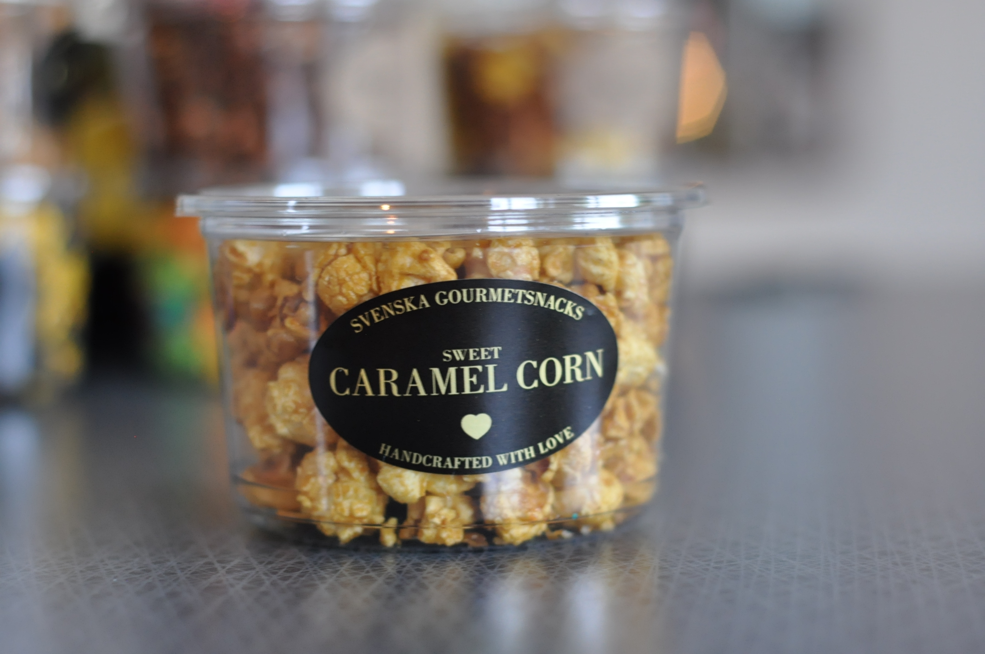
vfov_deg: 18.1
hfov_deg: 27.0
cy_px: 327
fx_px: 2050
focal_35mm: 75
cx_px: 492
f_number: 2.8
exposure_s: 1/30
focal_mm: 50
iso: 1100
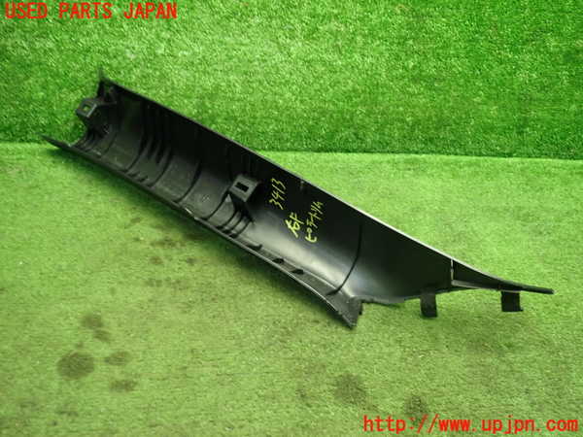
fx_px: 505
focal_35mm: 30
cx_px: 292
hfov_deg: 60.0
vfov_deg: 46.8
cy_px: 218
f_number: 2.3
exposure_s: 1/30
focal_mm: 5.4
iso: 250
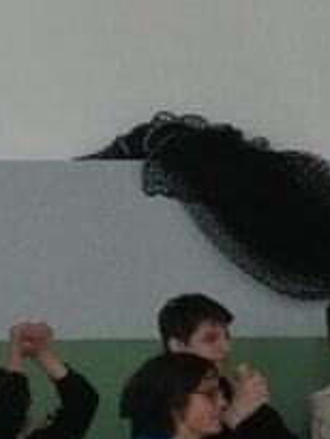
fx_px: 3759
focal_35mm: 296
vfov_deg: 6.7
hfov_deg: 4.9
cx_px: 681
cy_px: 308
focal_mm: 3.88
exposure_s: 1/119
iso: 50
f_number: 1.8
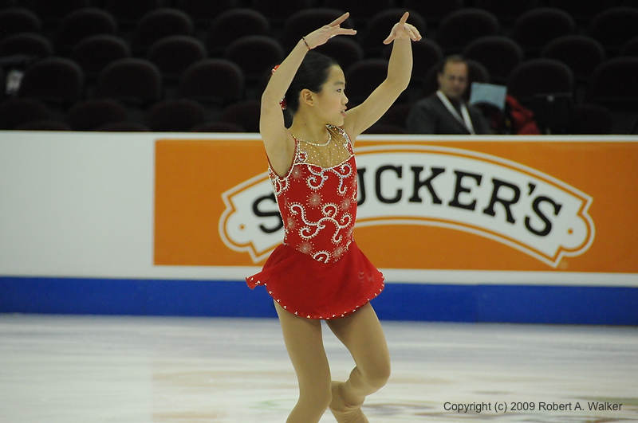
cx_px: 319
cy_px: 212
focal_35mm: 300
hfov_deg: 6.9
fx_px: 5309
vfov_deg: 4.6
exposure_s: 1/800
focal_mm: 200
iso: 3200
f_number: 5.6
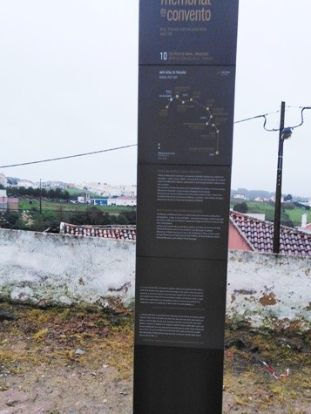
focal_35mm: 35
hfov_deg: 40.7
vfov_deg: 52.4
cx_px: 174
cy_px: 236
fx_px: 419
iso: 128
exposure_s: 1/30
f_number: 2.2
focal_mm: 3.46
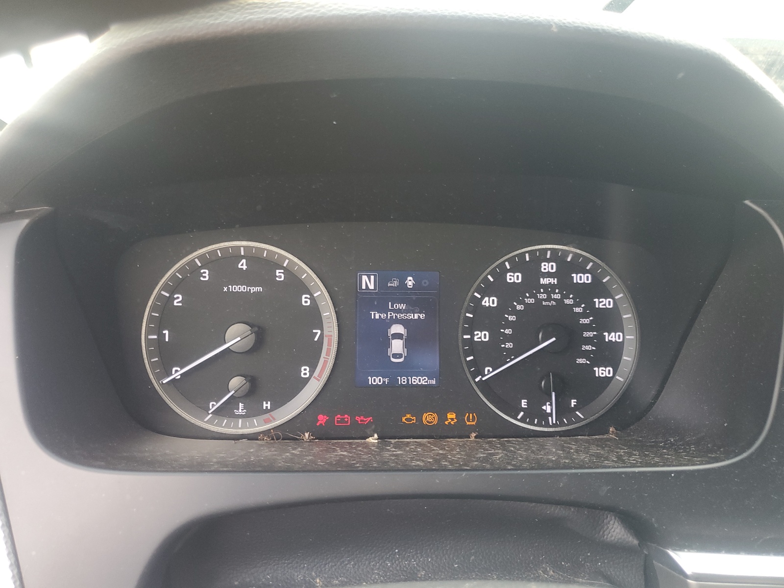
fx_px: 589
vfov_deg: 53.1
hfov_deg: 67.3
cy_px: 294
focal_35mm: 26
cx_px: 392
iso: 67
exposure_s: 1/60.2
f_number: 1.5
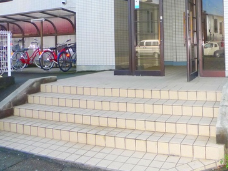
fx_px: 303
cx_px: 175
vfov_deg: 31.0
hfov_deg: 39.9
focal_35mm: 46
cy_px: 42
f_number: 2.8
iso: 100
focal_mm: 5.1
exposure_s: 1/400
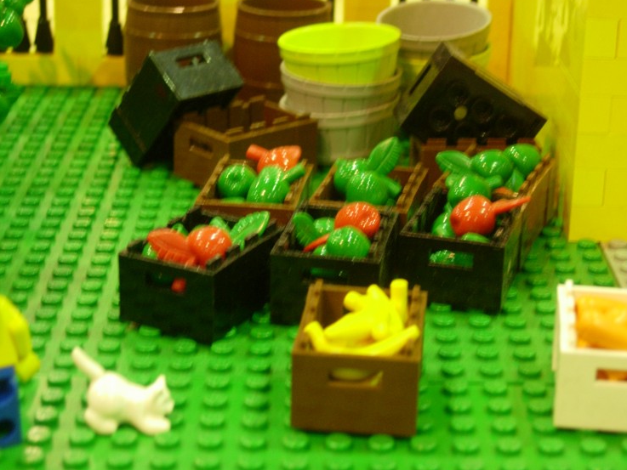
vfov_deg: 16.6
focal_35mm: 89
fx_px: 1612
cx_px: 339
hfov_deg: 22.0
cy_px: 229
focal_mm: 17
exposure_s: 1/4
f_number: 4
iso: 145
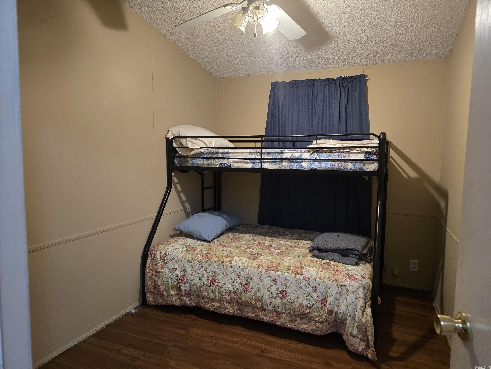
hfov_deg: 73.9
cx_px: 246
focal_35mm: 23
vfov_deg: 58.9
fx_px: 326
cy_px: 184
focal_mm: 6.3
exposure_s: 1/60
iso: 800
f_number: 1.7
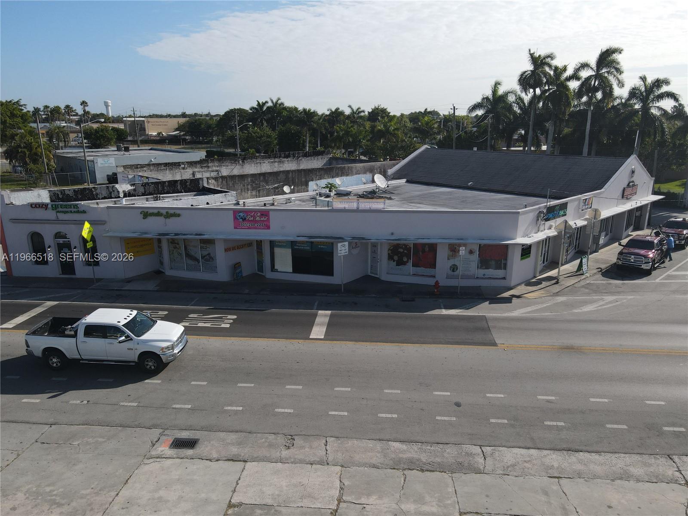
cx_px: 344
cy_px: 258
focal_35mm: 24
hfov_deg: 71.6
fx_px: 477
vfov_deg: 56.8
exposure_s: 1/1000
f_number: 2.8
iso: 100
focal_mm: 4.5
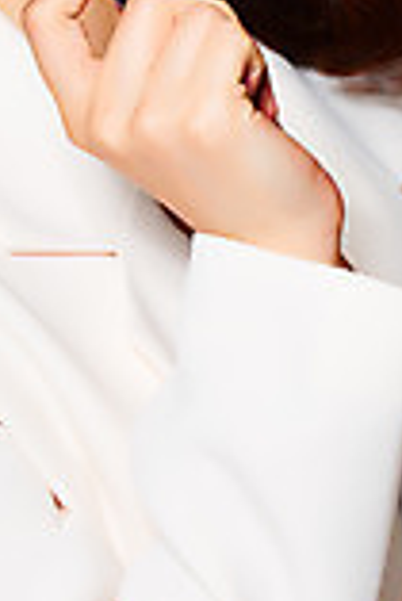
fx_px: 8540
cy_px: 15
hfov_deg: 2.7
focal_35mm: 511
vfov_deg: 4.0
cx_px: 124
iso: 100
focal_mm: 200
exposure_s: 1/125
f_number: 16
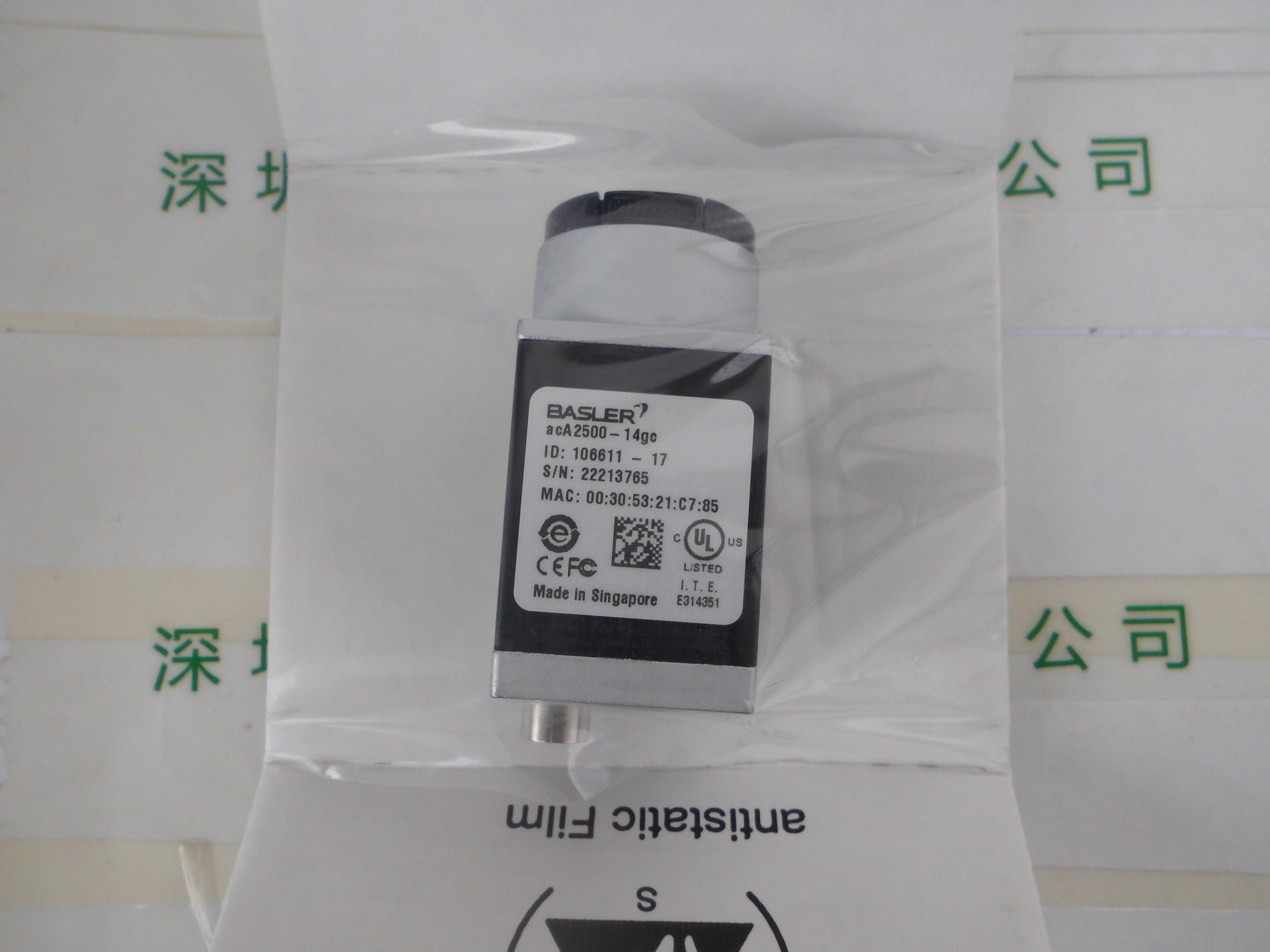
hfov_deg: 58.4
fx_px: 1137
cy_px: 476
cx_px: 635
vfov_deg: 45.4
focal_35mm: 31
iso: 100
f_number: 3.5
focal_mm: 5.5
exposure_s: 1/107
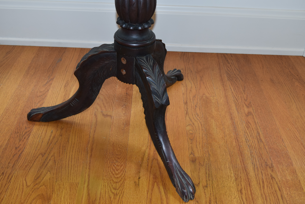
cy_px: 102
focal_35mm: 44
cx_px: 152
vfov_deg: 30.9
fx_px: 369
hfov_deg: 44.9
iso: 800
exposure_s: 1/100
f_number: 6.3
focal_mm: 29
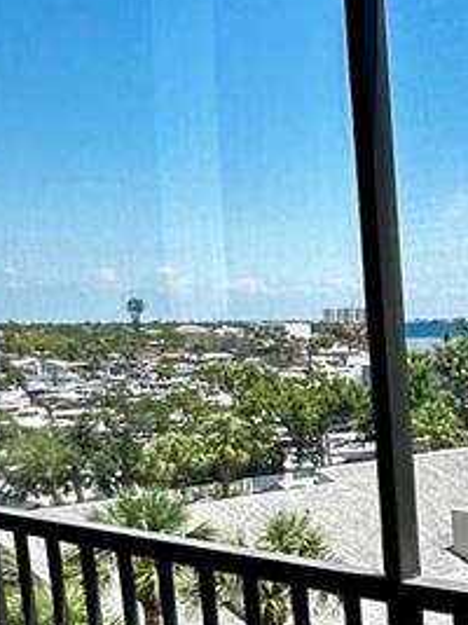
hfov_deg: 19.8
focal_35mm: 63
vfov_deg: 30.0
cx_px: 721
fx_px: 1137
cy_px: 506
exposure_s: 1/955
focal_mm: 2.22
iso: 50
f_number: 2.2
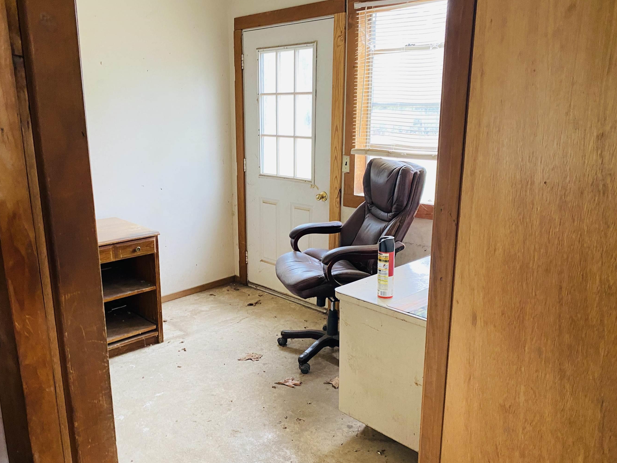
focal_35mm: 30
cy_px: 251
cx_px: 265
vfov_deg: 46.8
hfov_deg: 59.7
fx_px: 535
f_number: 1.8
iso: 125
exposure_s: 1/60
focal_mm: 4.25
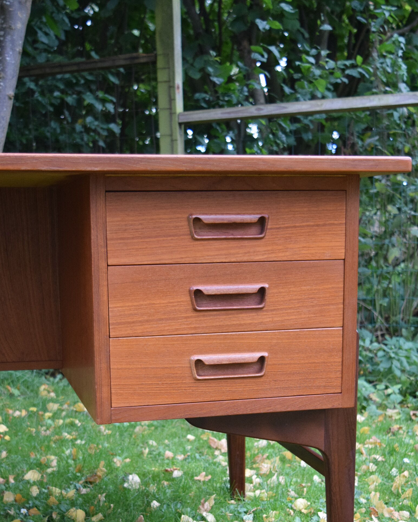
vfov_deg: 32.4
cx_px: 197
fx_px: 882
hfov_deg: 26.7
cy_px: 391
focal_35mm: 57
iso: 1600
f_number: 4
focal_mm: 26
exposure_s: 1/640
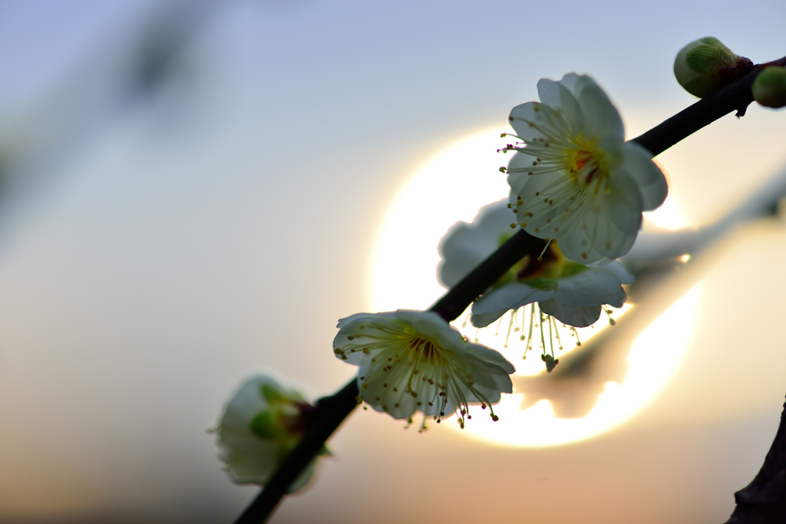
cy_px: 262
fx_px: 2293
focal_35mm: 105
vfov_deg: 13.0
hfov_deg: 19.5
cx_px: 393
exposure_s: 1/200
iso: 100
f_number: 3.3
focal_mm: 105
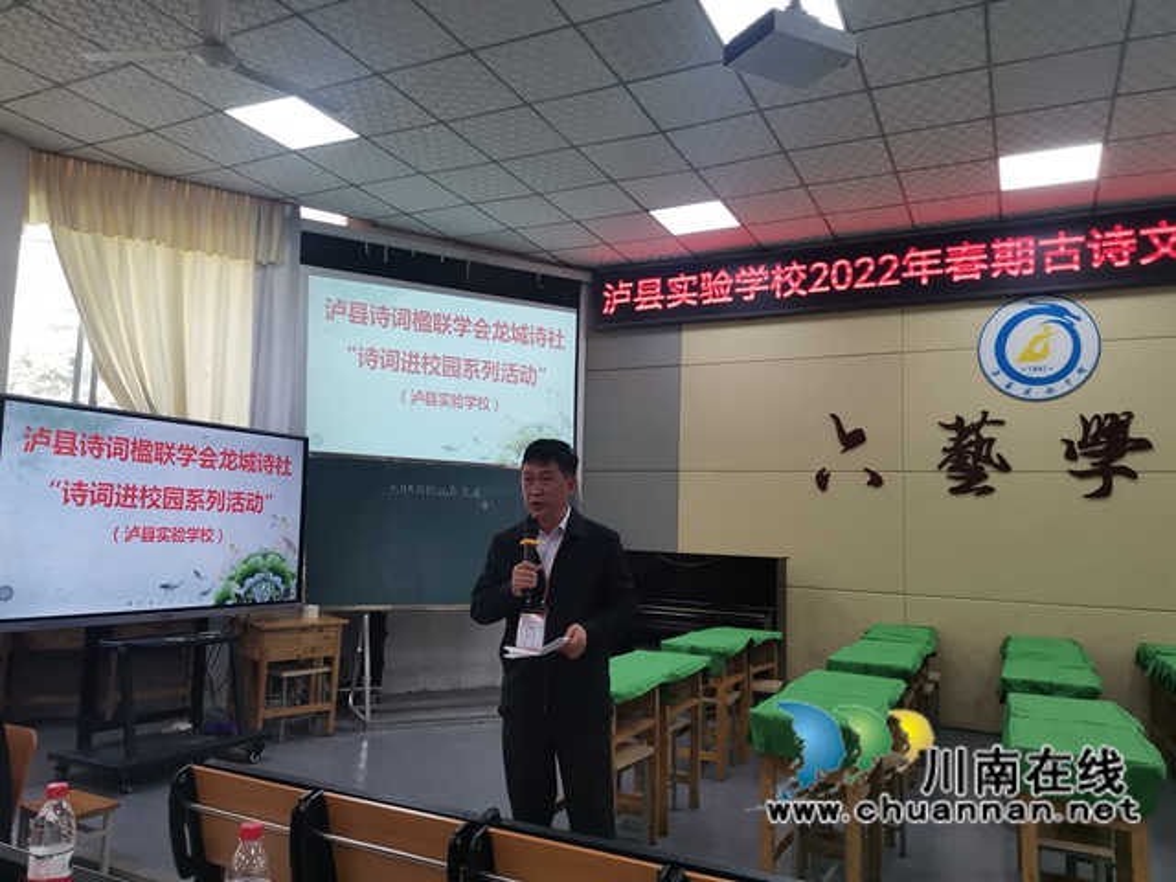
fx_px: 883
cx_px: 588
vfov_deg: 53.1
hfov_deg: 67.3
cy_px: 441
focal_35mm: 26
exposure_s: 1/100
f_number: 1.8
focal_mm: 4.75
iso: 160
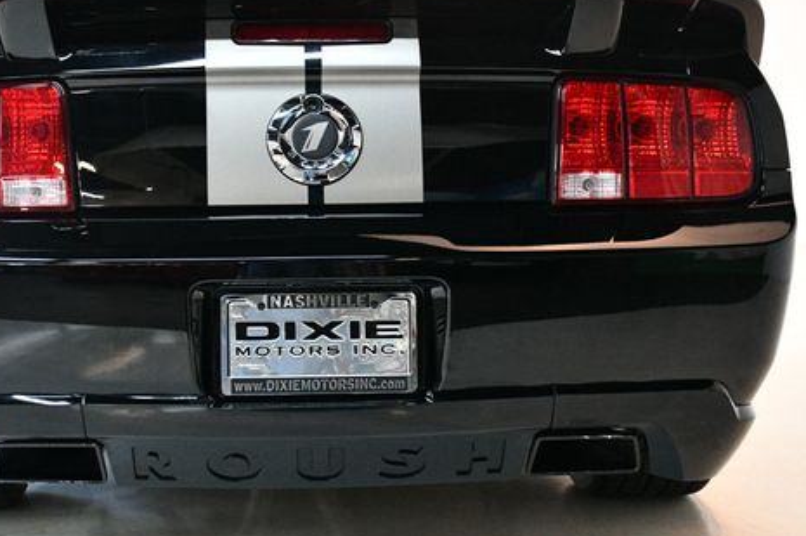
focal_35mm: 62
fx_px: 1387
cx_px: 312
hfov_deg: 32.3
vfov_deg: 21.8
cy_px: 180
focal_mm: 30
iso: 3200
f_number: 4
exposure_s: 1/100
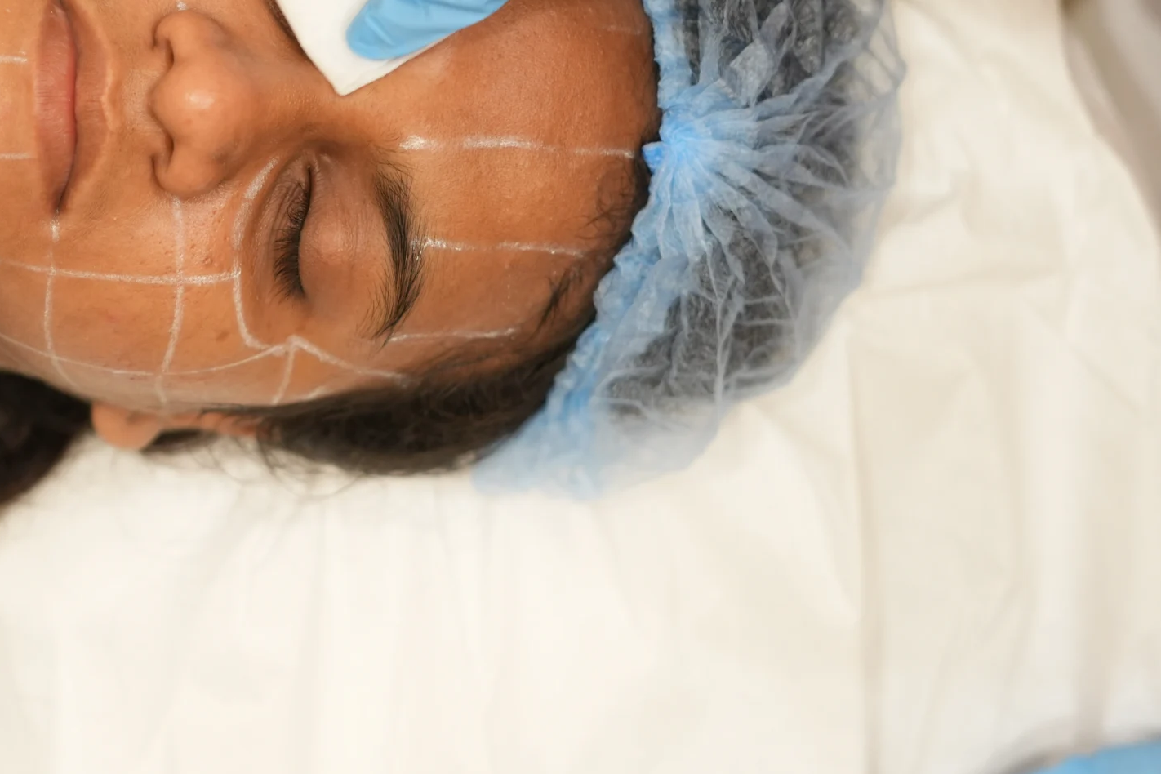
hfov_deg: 22.3
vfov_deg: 15.1
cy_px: 122
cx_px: 200
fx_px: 2902
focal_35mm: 90
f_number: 3.2
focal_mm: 50
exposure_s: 1/100
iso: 640
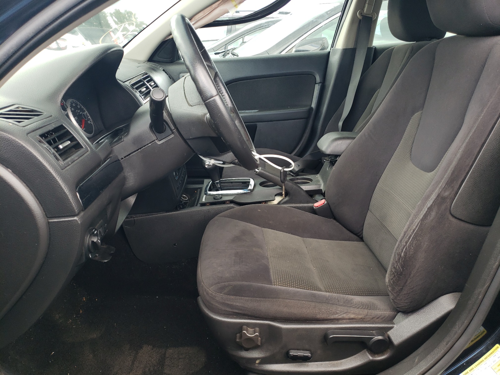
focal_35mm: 26
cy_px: 188
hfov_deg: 67.3
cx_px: 250
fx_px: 376
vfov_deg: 53.1
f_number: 1.5
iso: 50
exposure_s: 1/122
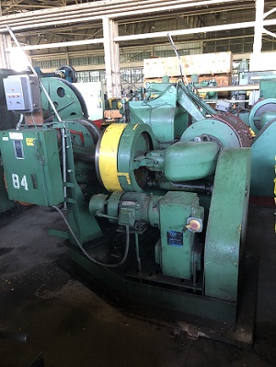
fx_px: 297
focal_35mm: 28
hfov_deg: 49.8
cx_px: 138
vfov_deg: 63.4
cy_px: 184
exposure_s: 1/15
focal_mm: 3.99
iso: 80
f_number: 1.8
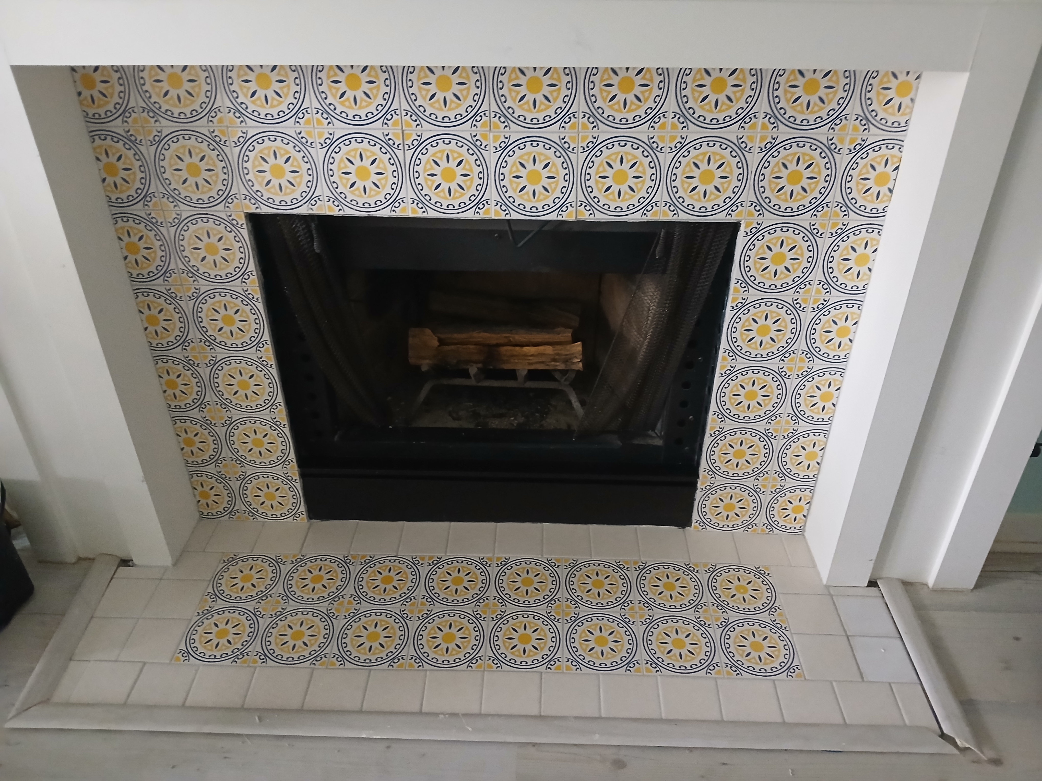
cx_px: 521
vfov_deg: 53.1
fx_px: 783
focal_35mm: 26
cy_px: 390
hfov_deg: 67.3
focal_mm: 3.98
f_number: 1.8
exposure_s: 1/20
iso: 640
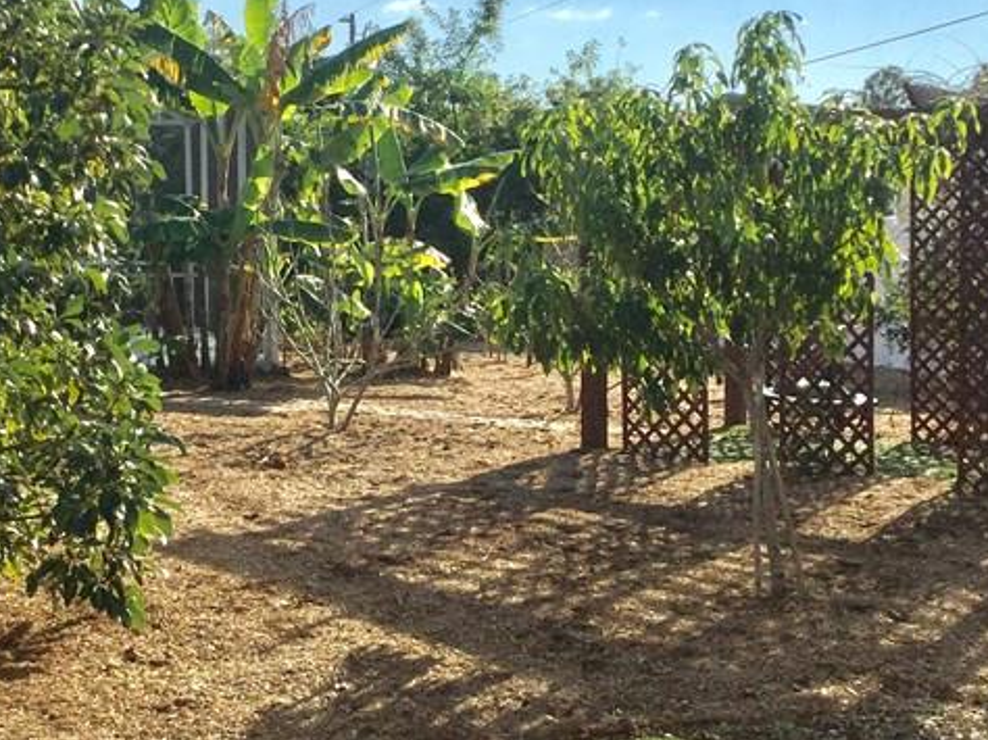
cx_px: 413
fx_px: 1911
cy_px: 344
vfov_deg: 21.9
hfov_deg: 28.9
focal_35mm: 67
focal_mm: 3.3
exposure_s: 1/2551
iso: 25
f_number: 2.4
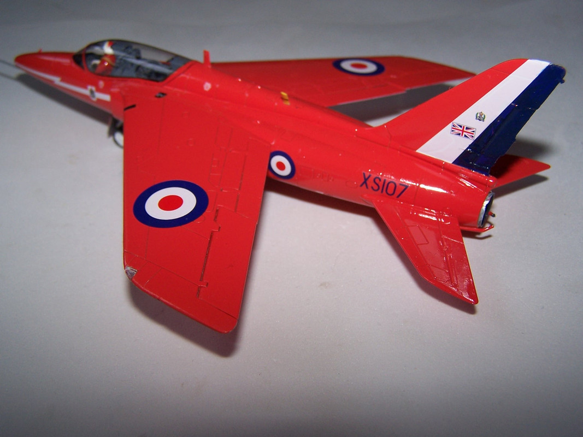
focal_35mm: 38
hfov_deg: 49.0
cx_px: 292
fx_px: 640
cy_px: 218
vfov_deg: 37.7
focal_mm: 6.3
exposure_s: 1/60
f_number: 2.8
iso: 80
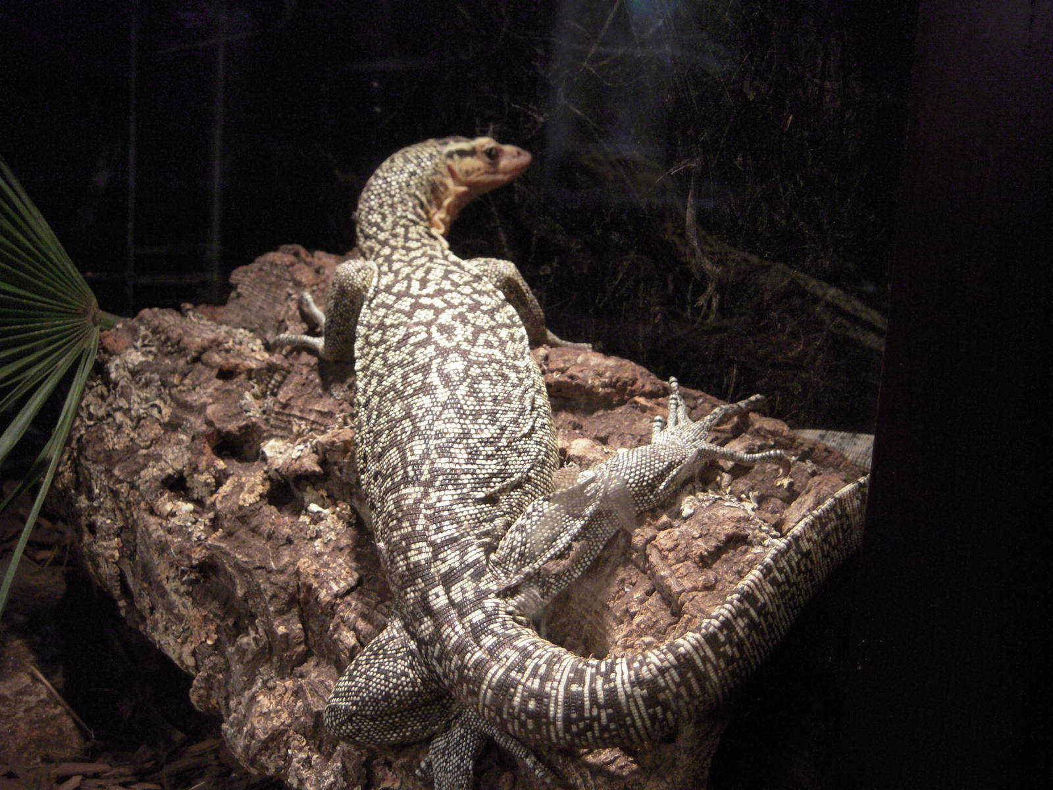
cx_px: 526
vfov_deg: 35.1
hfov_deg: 45.8
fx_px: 1247
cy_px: 395
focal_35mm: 41
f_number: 3.2
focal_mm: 7.3
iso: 400
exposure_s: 1/30
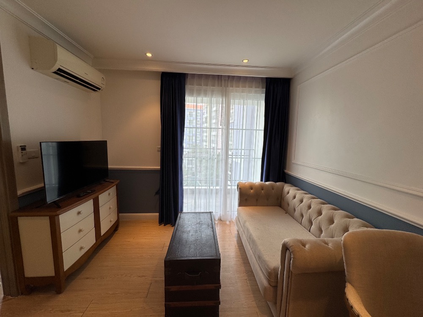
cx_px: 212
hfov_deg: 102.1
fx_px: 171
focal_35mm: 14
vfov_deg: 85.7
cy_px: 158
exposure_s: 1/129
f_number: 2.2
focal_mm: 2.22
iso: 40
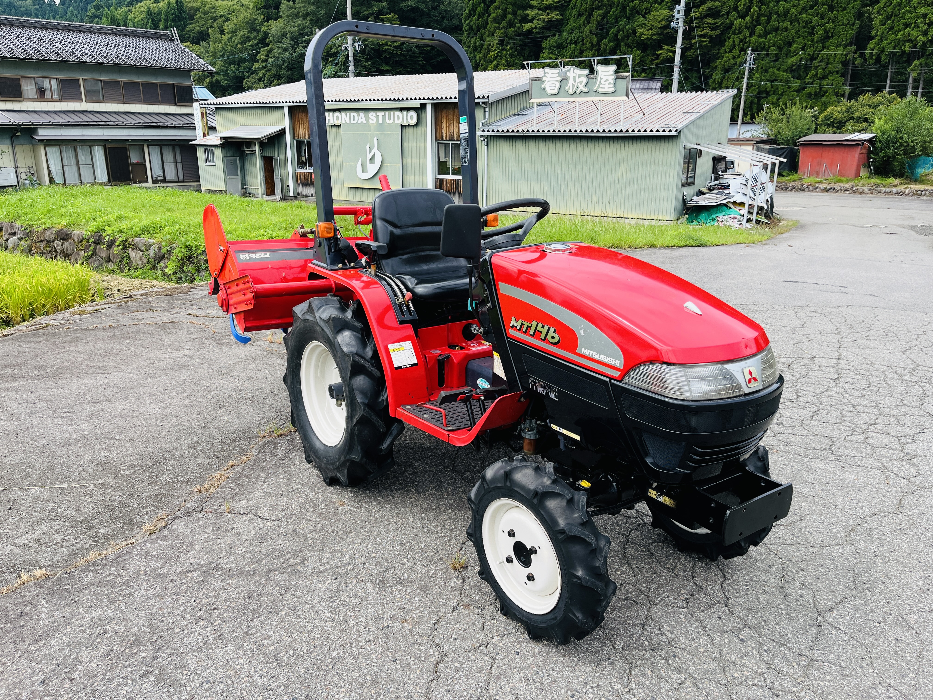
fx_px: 701
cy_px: 350
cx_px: 466
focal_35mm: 26
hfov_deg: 67.3
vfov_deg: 53.1
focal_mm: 5.1
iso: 50
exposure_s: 1/1721
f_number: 1.6
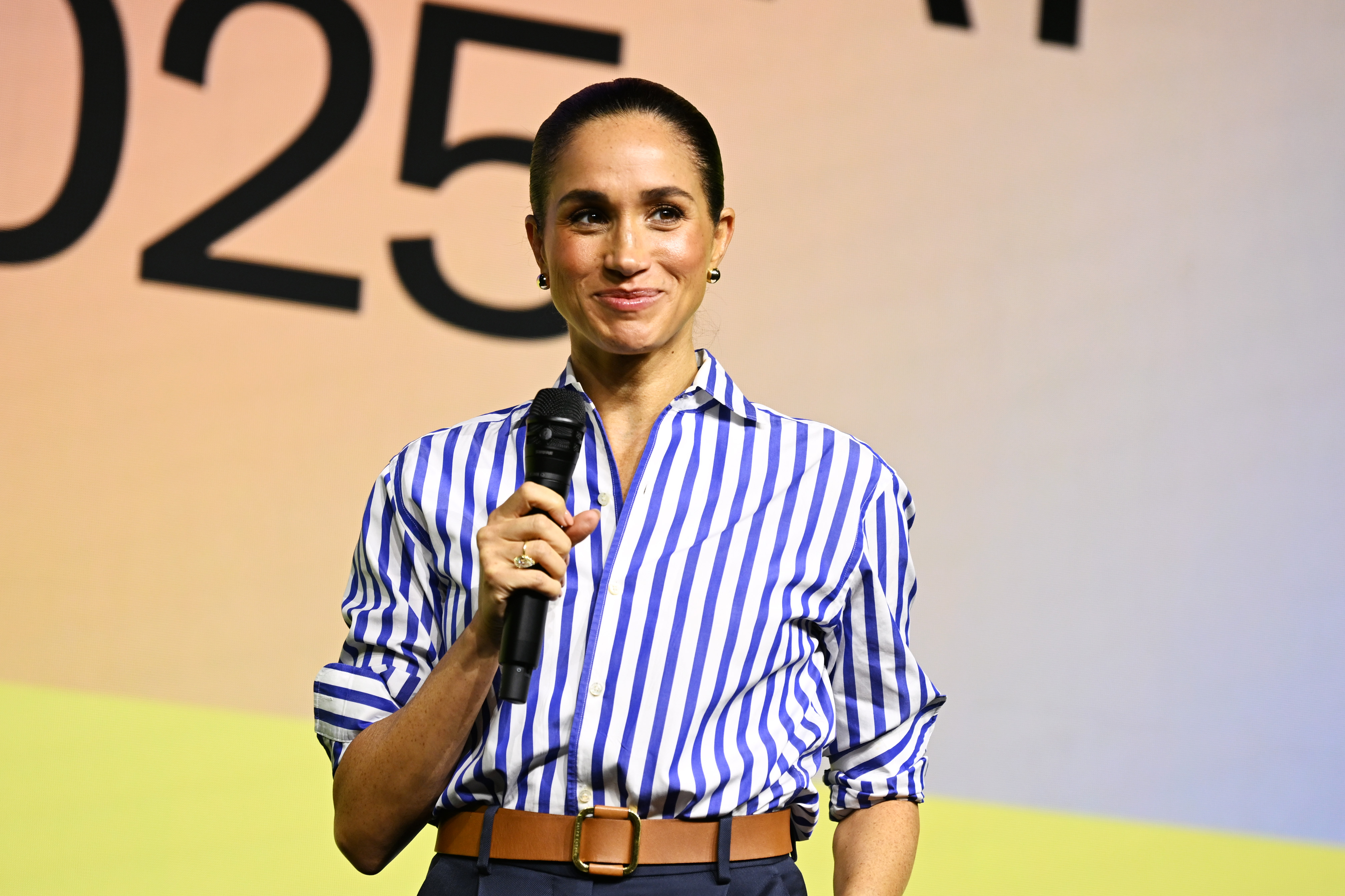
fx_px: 8966
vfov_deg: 5.7
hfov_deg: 8.6
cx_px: 672
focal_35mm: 240
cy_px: 448
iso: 500
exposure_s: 1/400
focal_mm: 160
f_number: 2.8
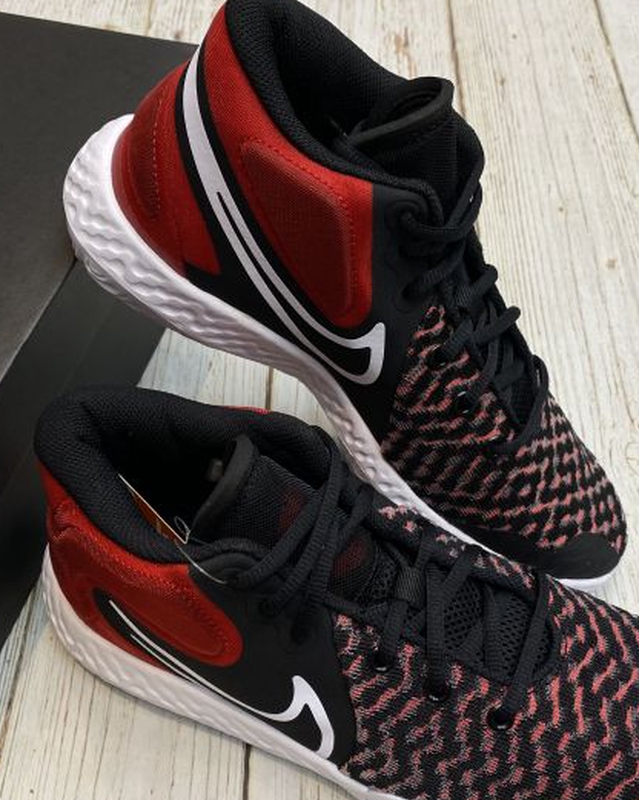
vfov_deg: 46.9
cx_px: 347
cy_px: 424
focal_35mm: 39
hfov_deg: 38.2
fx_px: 923
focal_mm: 4.25
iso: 100
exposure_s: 1/100
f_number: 1.8
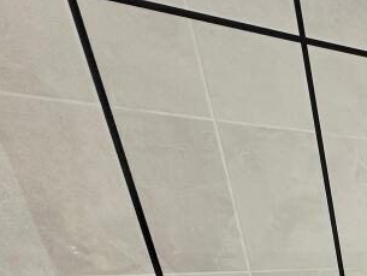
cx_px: 579
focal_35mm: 47
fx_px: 498
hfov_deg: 26.2
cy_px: 459
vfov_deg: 22.5
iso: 125
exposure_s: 1/99
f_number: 2.2
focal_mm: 2.22
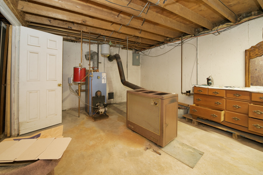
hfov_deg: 103.9
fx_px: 102
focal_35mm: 14
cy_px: 75
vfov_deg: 80.7
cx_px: 117
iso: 3200
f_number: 4
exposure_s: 1/60
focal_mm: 12
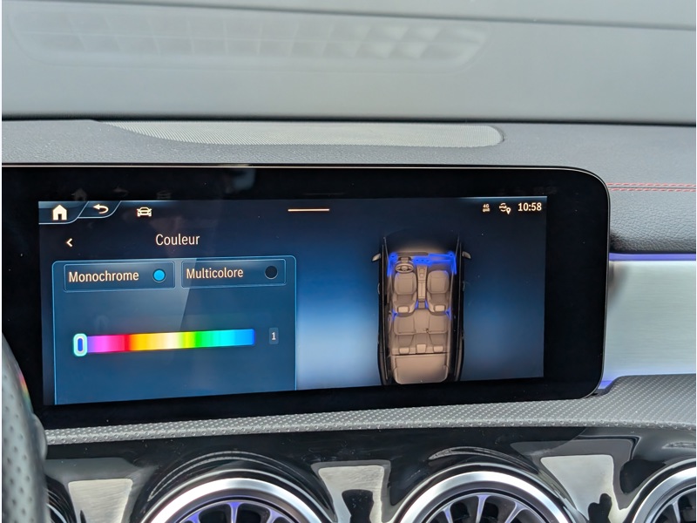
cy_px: 262
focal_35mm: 49
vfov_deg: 29.7
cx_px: 348
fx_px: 987
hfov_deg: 38.9
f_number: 1.68
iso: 317
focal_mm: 6.9
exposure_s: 1/456
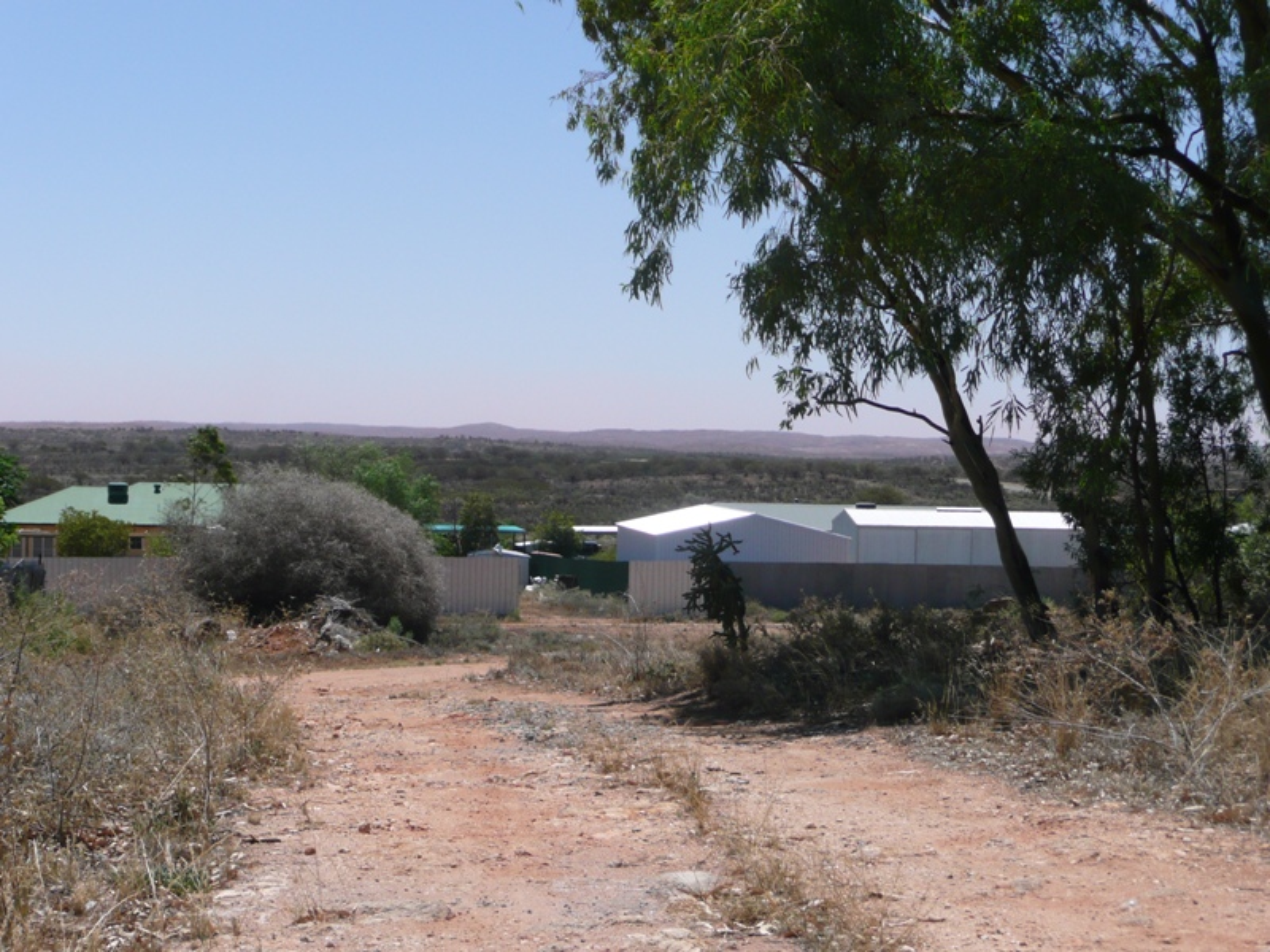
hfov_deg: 25.3
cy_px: 476
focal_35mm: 77
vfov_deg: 19.1
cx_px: 635
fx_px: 2825
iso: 100
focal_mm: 12.7
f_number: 4.6
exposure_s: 1/800
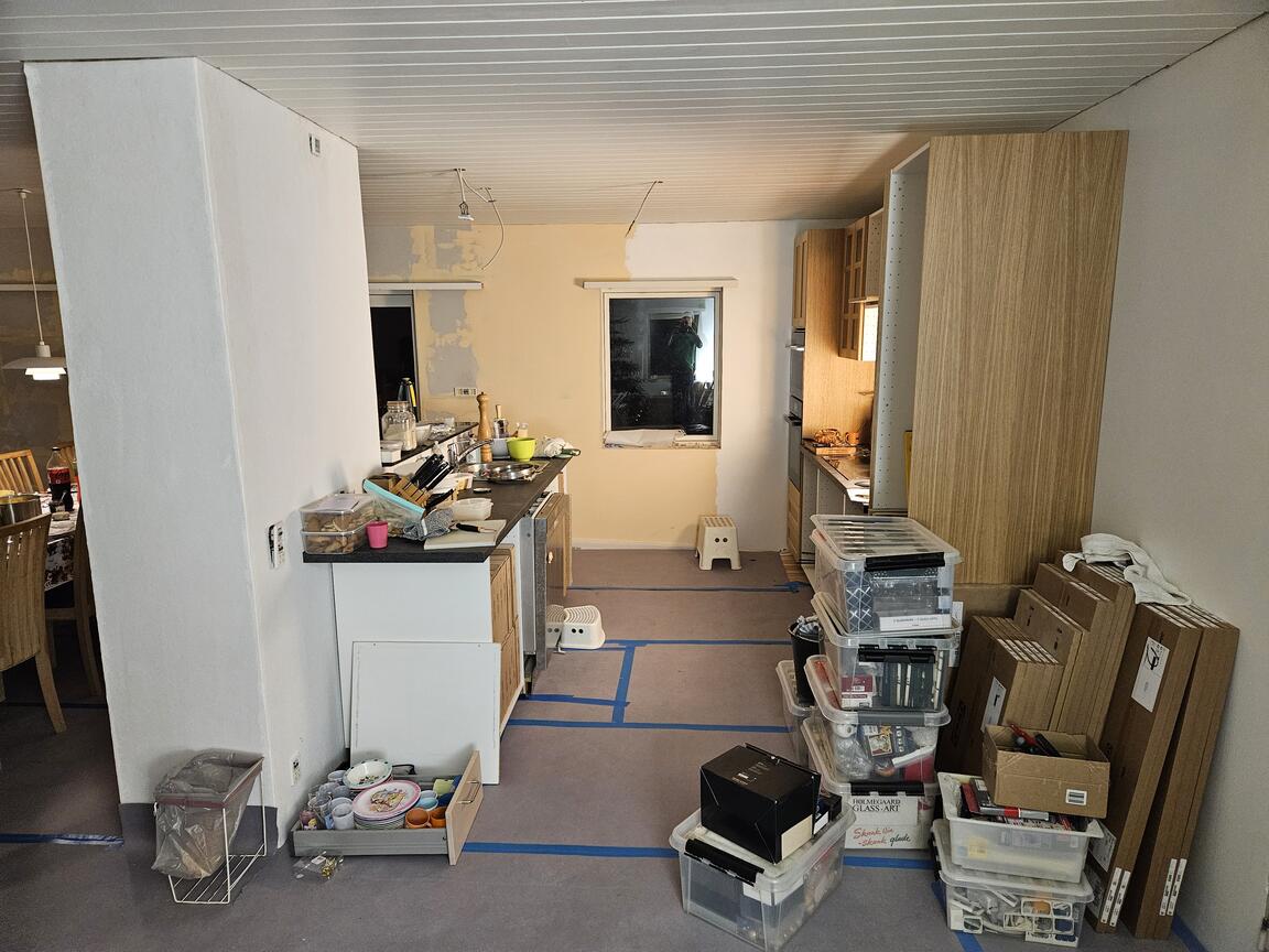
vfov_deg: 58.9
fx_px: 843
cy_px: 476
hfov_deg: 73.9
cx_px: 634
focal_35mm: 23
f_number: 1.8
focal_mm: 5.4
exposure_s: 1/100
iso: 640
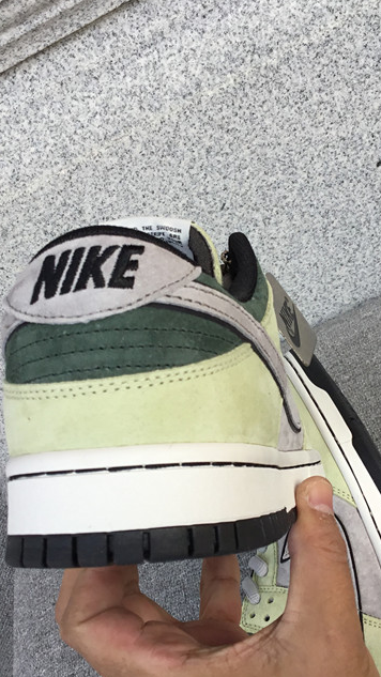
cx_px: 218
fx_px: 862
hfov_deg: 24.9
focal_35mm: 48
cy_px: 350
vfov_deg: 42.9
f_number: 2.4
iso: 25
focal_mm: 3.3
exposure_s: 1/401
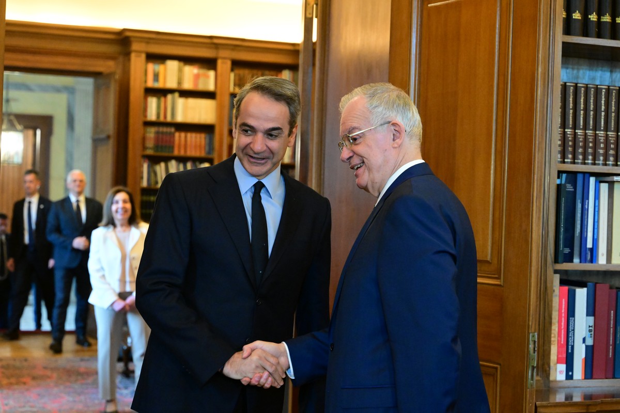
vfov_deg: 22.3
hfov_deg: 32.9
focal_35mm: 61
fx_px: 1050
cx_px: 310
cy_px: 206
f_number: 4.5
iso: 10000
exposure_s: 1/200
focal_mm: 61
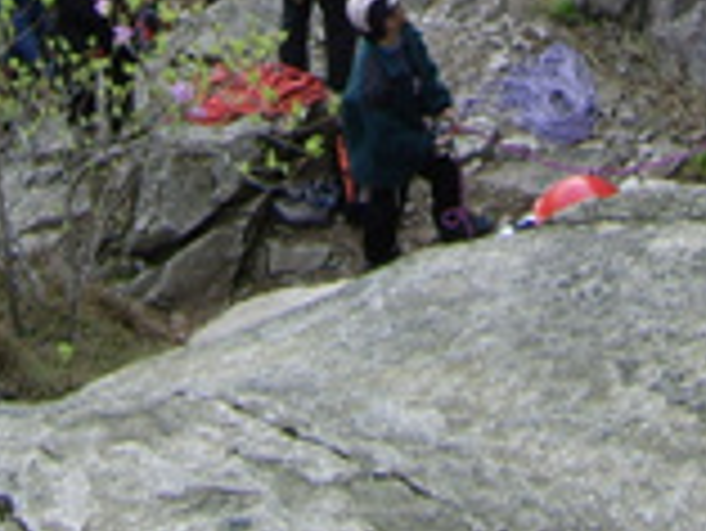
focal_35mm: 145
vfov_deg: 9.6
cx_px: 369
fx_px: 2960
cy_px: -477
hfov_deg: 13.6
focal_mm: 7.8
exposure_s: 1/80
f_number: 4.5
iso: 50
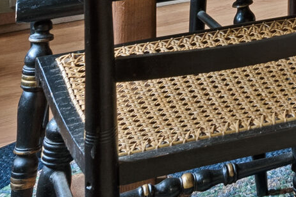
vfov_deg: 10.2
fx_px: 929
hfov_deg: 15.0
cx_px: 579
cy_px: -311
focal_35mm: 113
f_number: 8
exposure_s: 2.5
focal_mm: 17
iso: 320
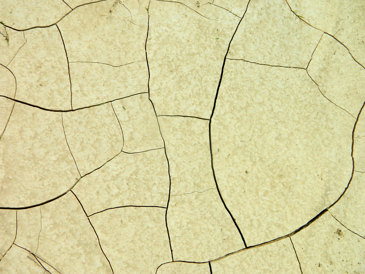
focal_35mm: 41
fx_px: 432
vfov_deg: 35.1
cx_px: 182
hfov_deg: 45.8
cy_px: 137
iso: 80
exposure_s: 1/400
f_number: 9.8
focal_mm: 7.3
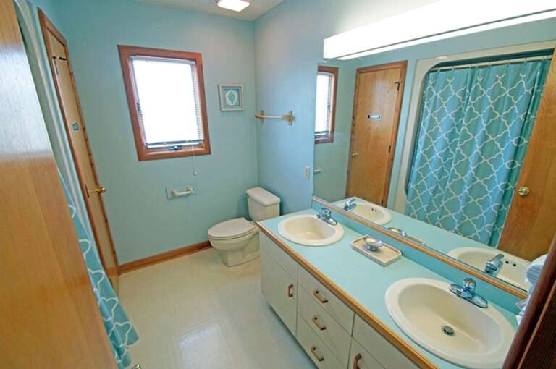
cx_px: 278
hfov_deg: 100.5
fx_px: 231
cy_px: 184
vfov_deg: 77.2
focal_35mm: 15
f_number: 4.5
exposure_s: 1/80
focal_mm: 10
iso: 400
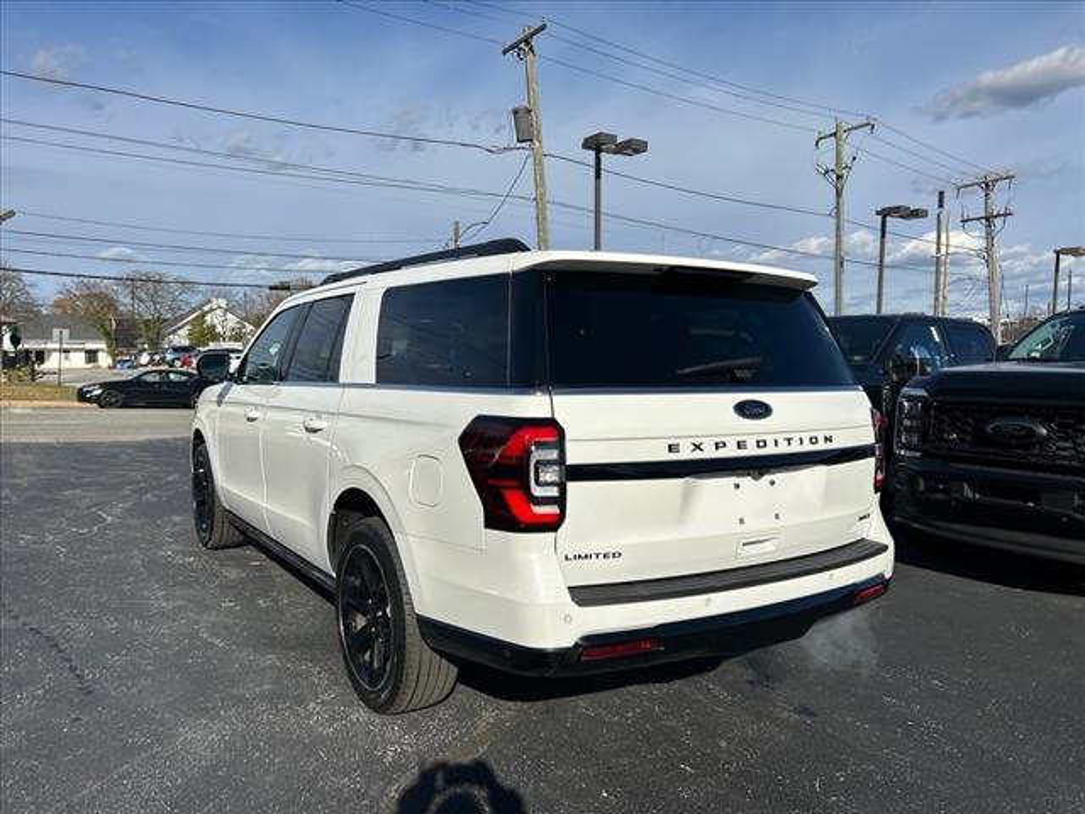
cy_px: 407
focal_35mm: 26
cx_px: 542
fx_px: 815
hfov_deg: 67.3
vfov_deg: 53.1
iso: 50
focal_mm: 5.7
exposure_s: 1/8696
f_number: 1.5
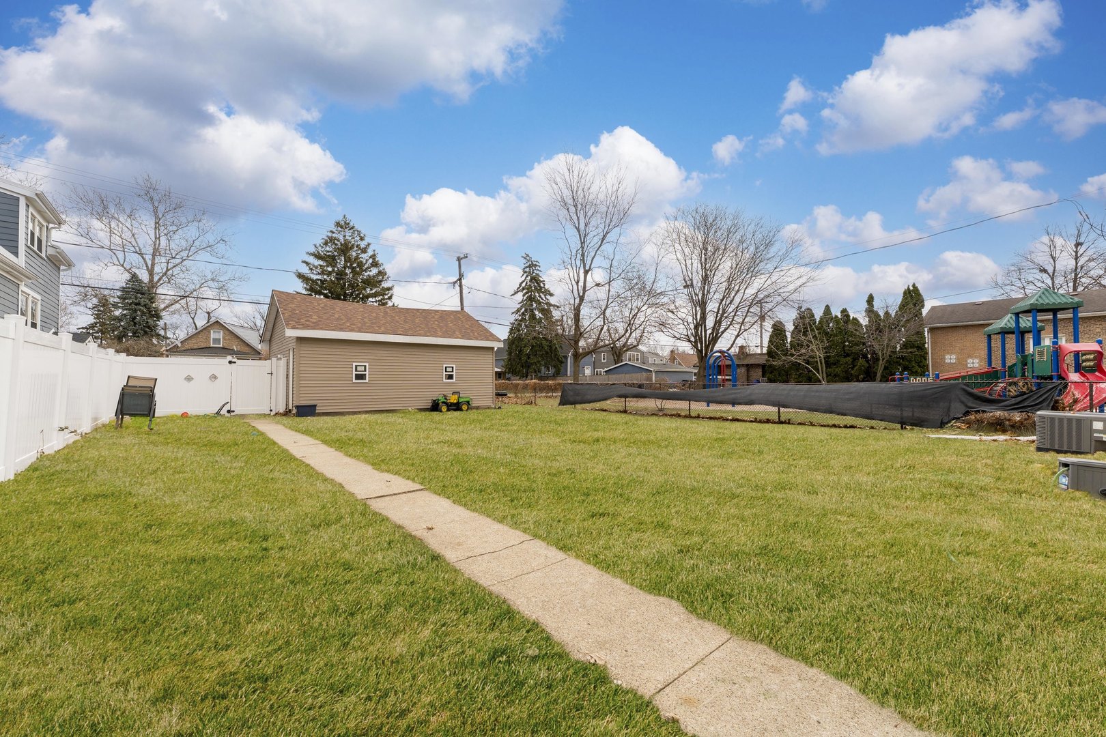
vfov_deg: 81.2
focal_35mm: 14
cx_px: 553
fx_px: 430
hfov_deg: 104.3
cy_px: 368
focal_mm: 14
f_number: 9
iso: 200
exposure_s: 1/60
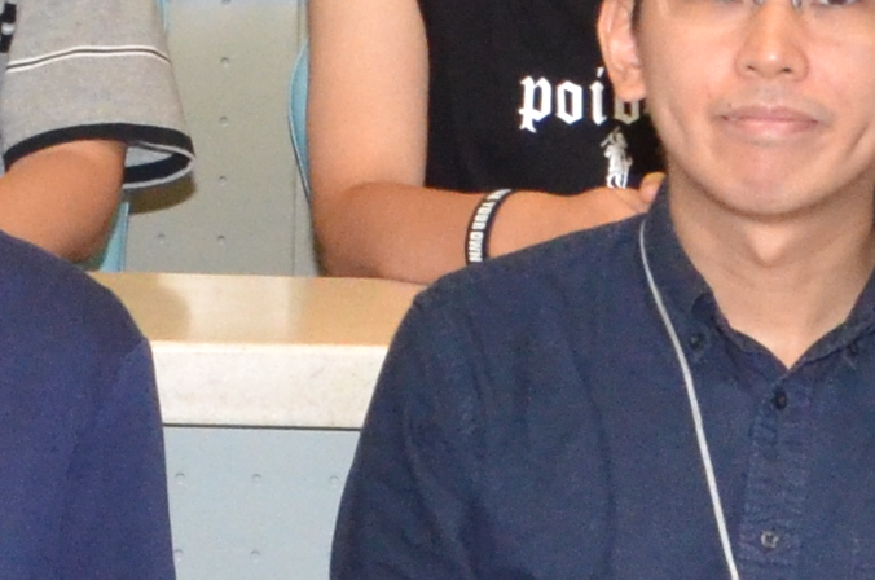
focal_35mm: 230
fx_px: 5571
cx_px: 172
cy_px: -325
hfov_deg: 9.0
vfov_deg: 5.9
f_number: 8
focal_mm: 21
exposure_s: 1/60
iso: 1600
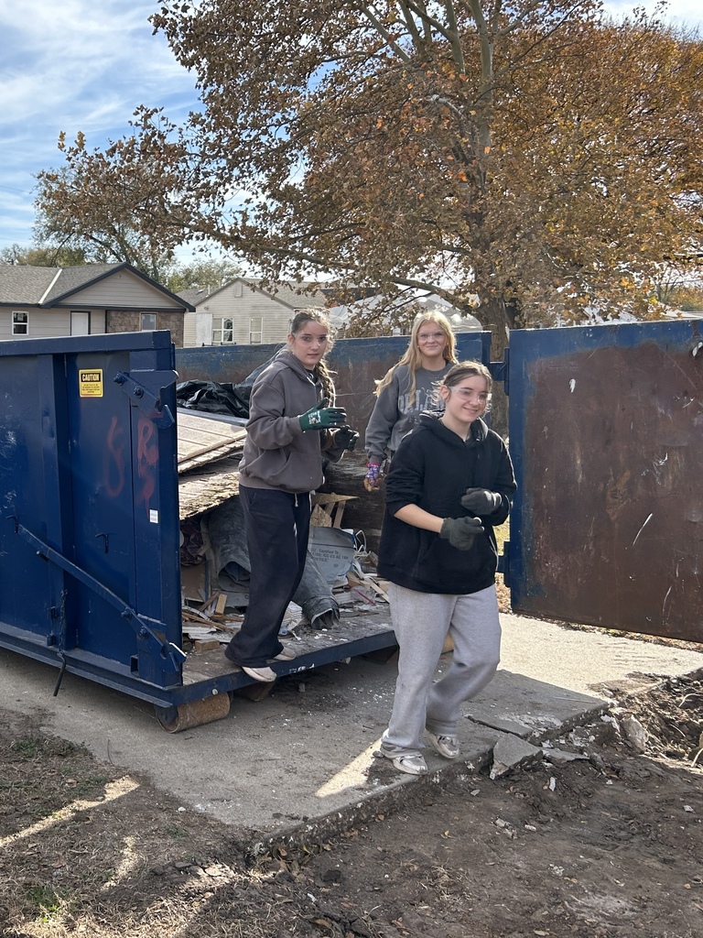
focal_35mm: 26
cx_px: 352
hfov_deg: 53.1
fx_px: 704
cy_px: 469
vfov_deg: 67.3
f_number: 1.5
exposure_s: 1/1972
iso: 50
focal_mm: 5.7
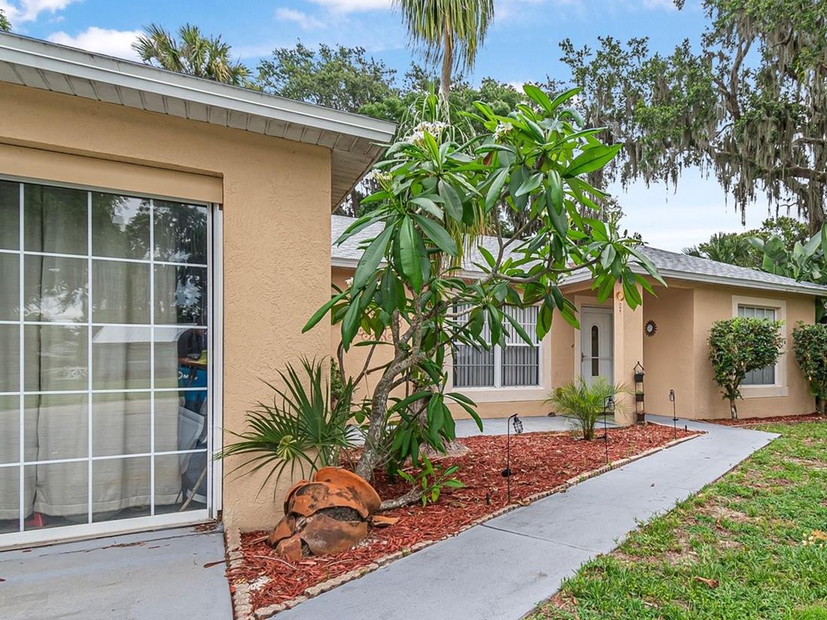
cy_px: 361
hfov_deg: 77.2
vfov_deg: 63.0
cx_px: 530
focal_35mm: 21
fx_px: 502
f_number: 5.6
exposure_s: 1/250
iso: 110
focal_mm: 10
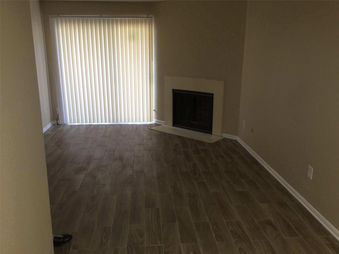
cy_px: 127
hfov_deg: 58.4
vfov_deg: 45.4
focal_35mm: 31
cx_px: 170
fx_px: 304
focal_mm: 3.3
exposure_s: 1/30
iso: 50
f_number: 2.4
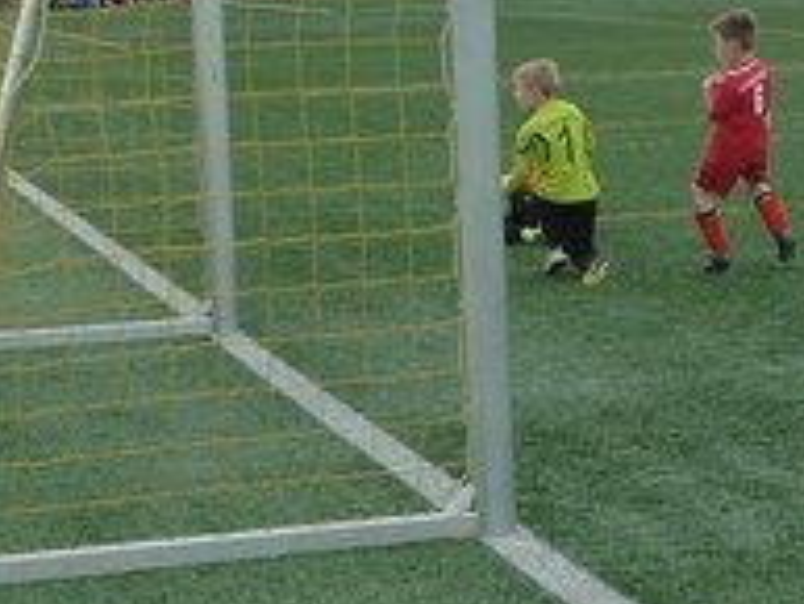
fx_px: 3370
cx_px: 916
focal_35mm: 145
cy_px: 152
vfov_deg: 10.2
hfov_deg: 13.3
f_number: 4
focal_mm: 6.5
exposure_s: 1/400
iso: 125
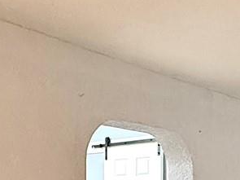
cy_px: 239
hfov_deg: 25.6
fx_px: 527
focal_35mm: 76
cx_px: 150
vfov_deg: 18.0
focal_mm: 2.22
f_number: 2.2
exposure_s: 1/60
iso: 640
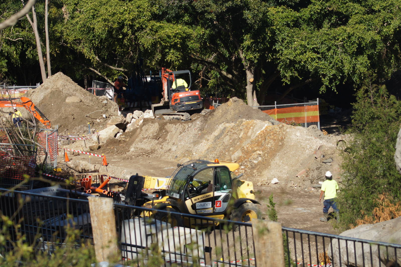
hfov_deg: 16.1
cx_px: 200
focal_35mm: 128
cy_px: 134
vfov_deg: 10.7
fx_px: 1419
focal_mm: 85
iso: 200
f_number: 8
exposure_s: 1/500
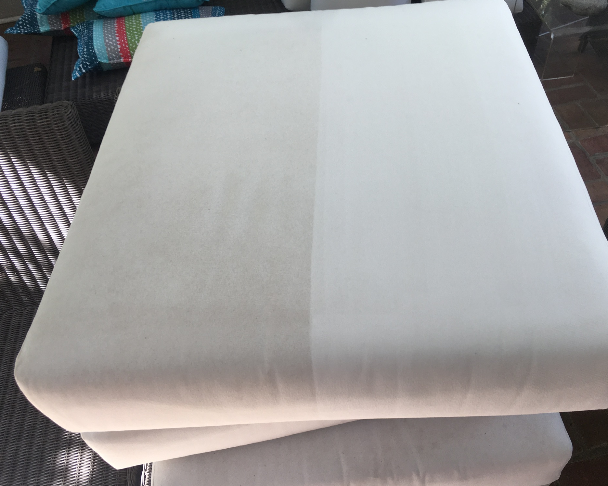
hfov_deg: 57.1
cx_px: 329
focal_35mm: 31
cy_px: 242
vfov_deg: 47.1
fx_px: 558
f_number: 2.2
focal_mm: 4.15
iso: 32
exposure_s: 1/120
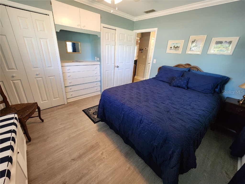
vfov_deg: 89.9
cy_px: 92
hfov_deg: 106.2
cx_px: 122
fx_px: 92
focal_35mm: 13
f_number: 2.2
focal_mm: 2.2
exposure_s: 1/60
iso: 400
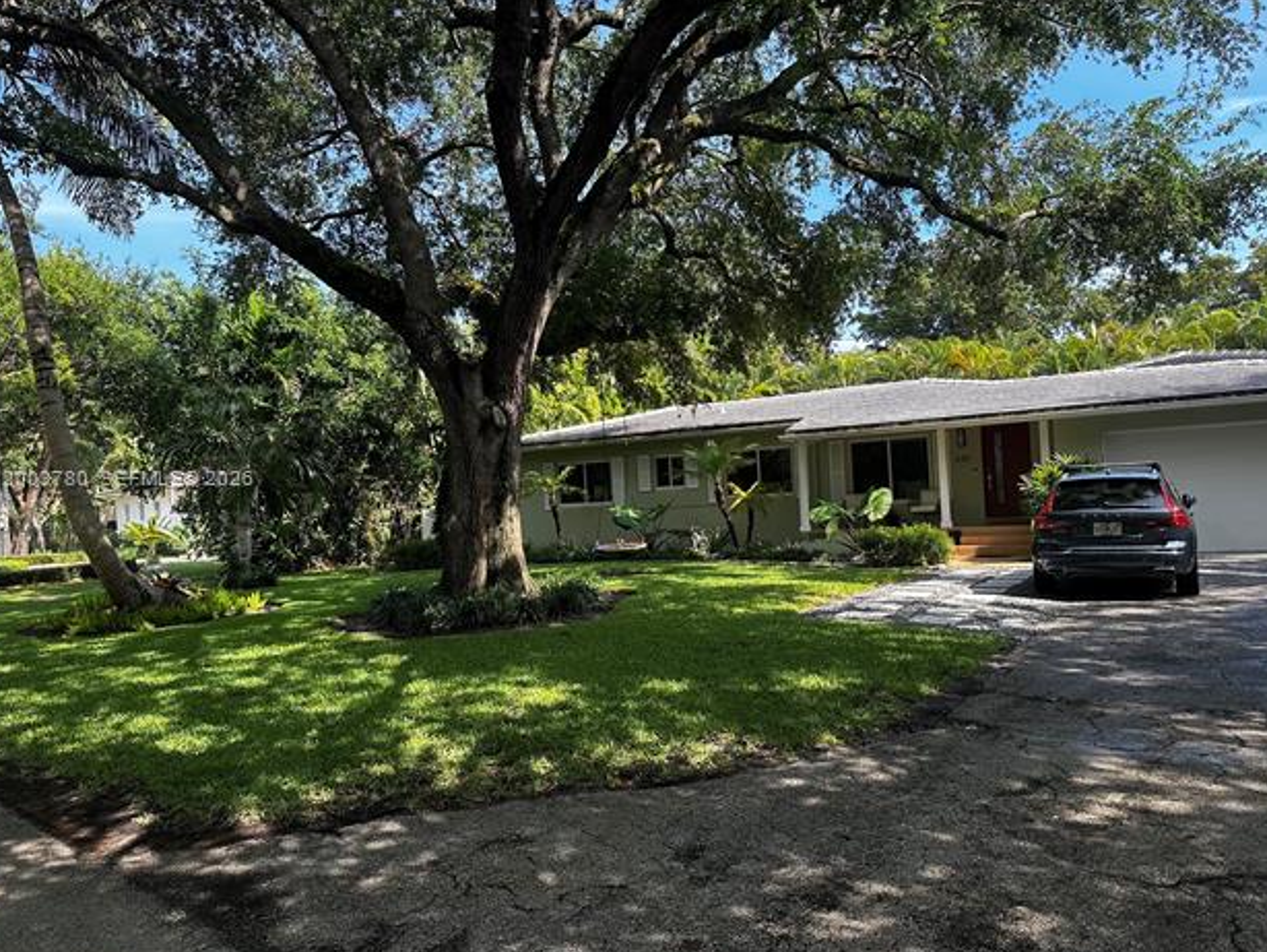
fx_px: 915
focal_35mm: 25
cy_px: 479
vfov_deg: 54.9
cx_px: 631
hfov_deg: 69.4
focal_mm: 6.86
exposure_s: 1/663
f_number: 1.78
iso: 80
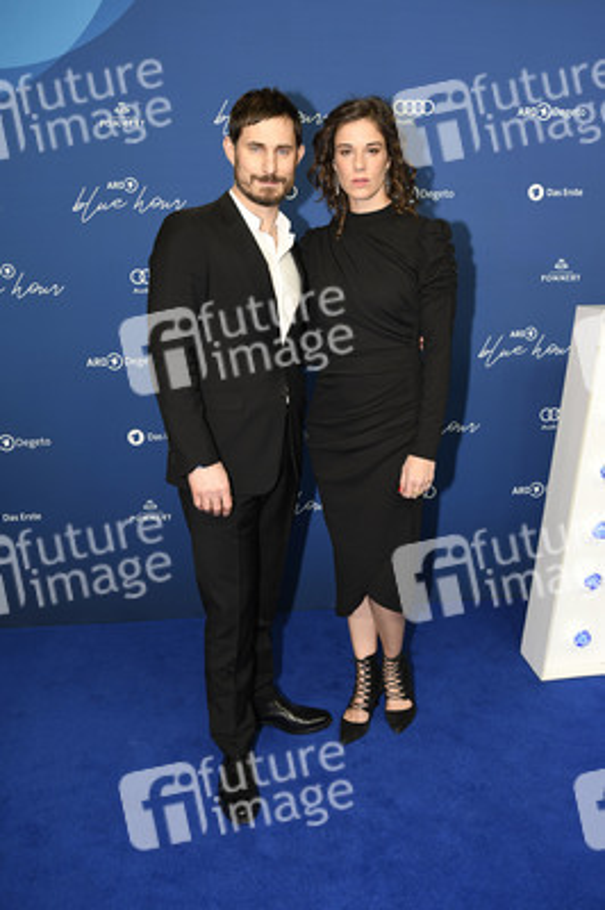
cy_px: 455
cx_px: 302
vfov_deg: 63.7
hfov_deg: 44.9
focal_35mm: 29
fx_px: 732
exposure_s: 1/320
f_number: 4
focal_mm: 29
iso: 640
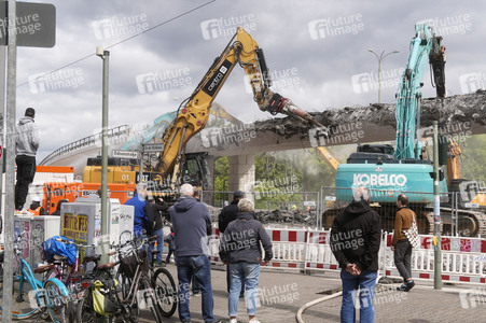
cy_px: 162
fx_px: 607
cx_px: 243
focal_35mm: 45
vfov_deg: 29.8
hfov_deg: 43.6
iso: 100
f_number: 6.3
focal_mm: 30
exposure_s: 1/500
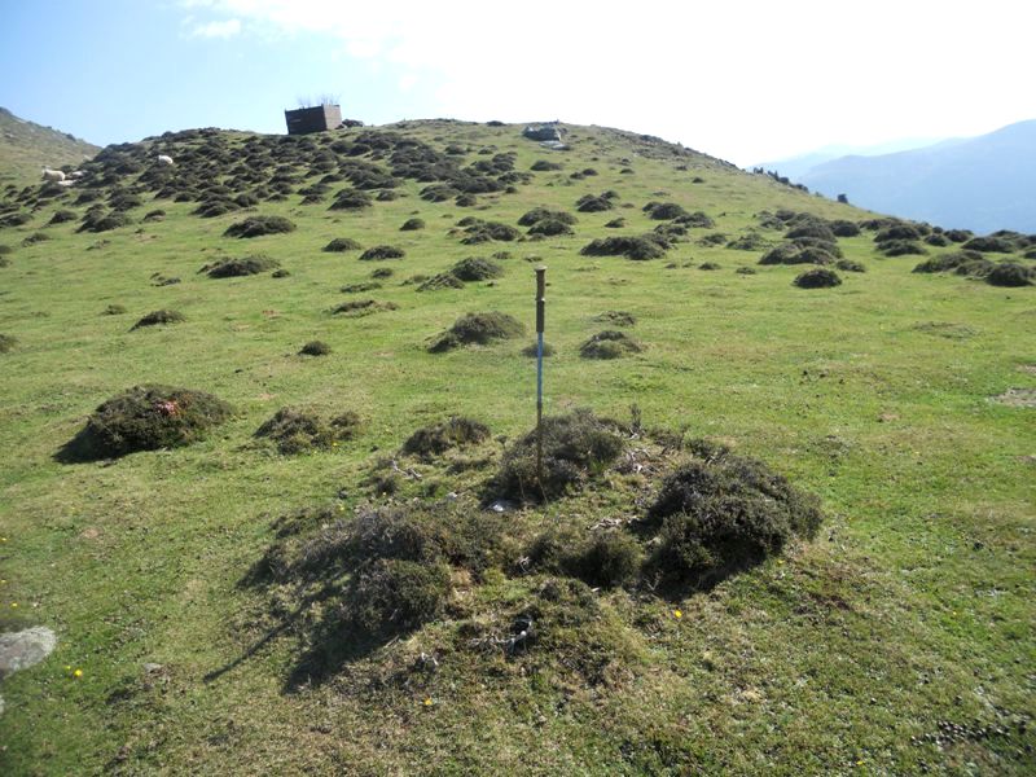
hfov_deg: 65.3
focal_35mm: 27
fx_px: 808
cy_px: 388
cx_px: 518
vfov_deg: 51.4
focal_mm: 4.9
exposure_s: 1/640
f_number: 3.2
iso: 80
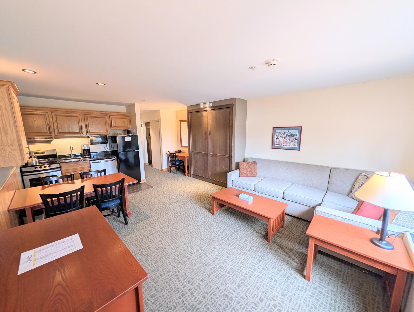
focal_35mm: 12
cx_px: 207
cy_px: 156
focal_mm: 2.02
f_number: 1.7
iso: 54
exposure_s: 1/120
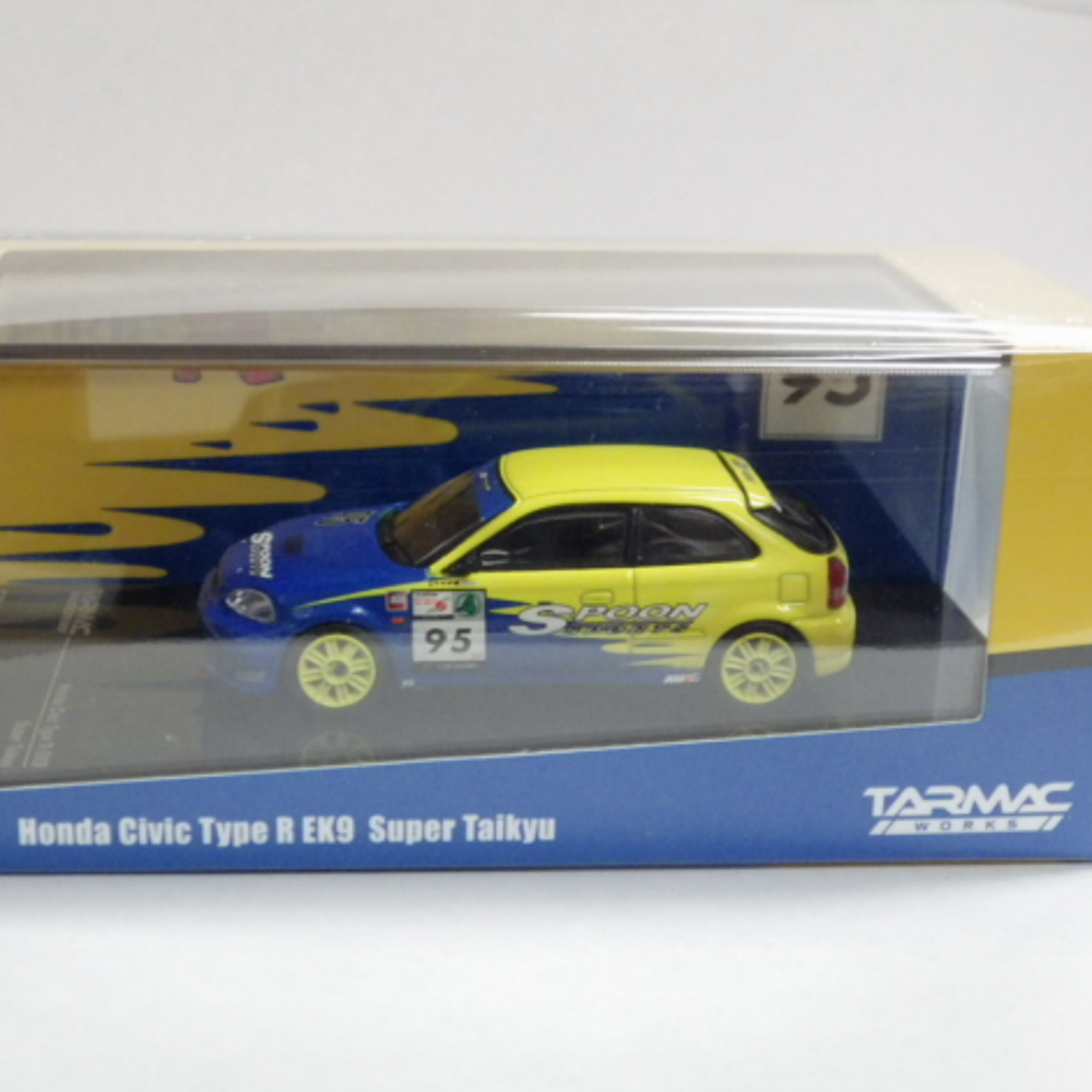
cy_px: 549
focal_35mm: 60
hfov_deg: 28.6
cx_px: 445
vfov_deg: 28.6
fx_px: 2141
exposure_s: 1/60
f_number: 3.8
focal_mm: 9
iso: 640
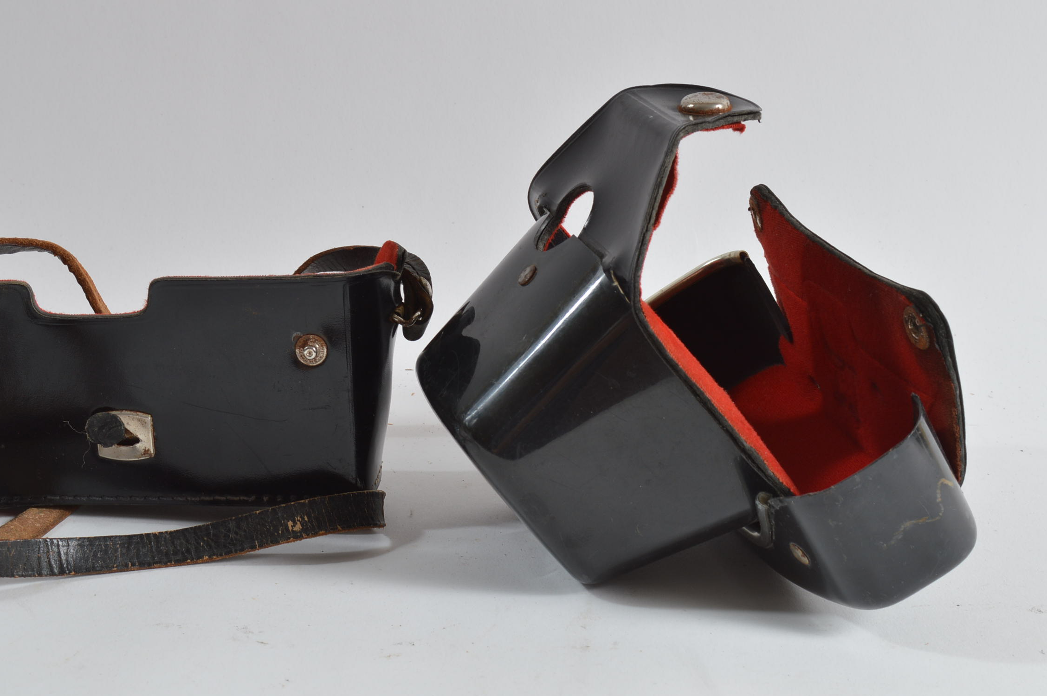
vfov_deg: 21.2
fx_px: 1860
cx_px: 453
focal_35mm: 64
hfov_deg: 31.4
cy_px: 330
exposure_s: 1/100
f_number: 11
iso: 100
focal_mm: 32
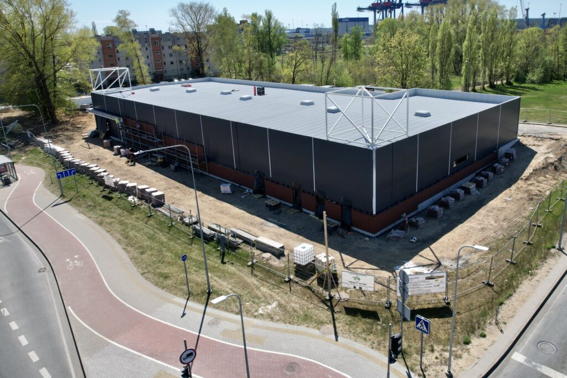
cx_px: 284
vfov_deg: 57.2
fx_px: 347
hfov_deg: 78.6
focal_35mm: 22
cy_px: 189
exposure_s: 1/2000
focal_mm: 8.38
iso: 100
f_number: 2.8
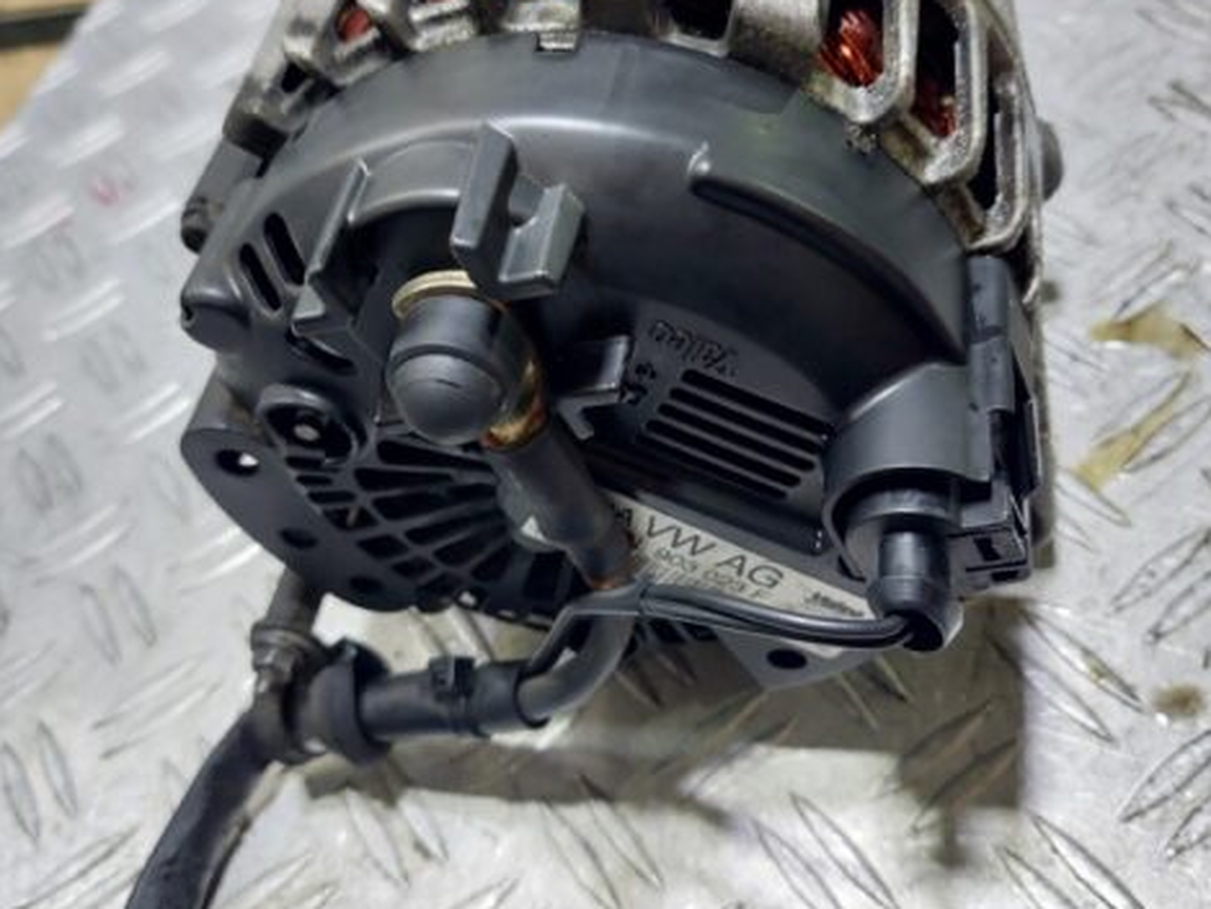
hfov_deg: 56.8
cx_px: 625
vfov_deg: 44.2
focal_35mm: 32
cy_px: 426
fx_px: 1120
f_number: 1.8
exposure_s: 1/50
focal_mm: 5.23
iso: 200
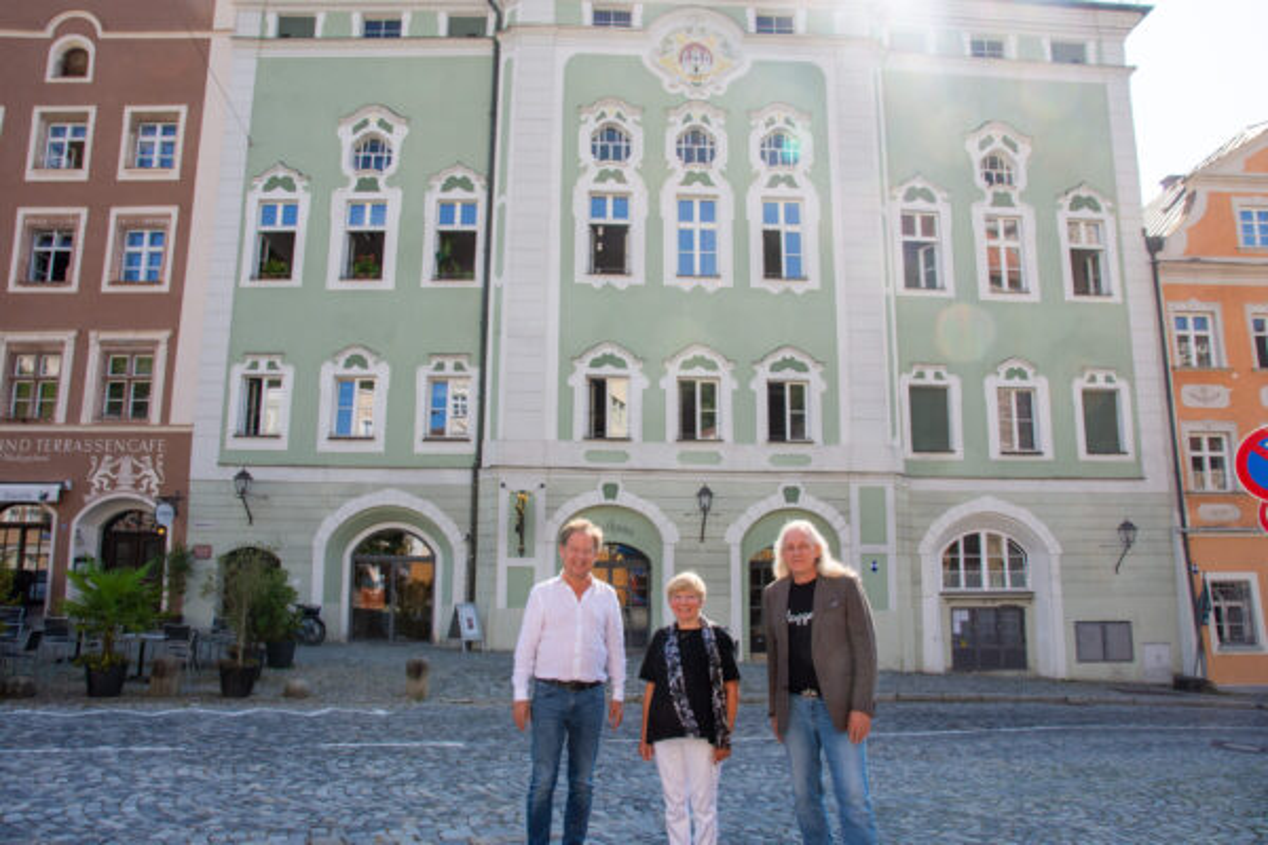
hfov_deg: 70.4
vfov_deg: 50.4
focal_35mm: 26
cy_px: 422
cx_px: 634
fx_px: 898
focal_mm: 17
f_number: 8
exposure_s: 1/500
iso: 500
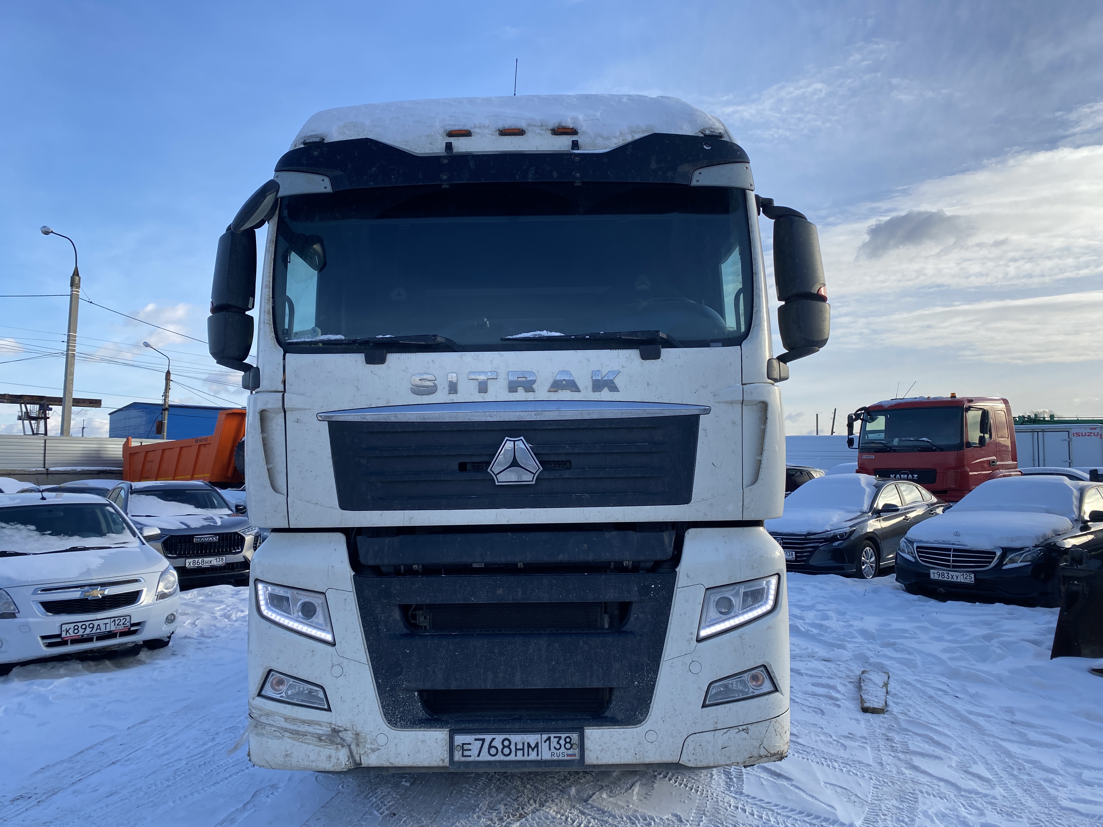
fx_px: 828
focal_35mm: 26
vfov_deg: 53.1
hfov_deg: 67.3
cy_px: 414
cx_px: 552
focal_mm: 4.25
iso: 32
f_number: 1.8
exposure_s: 1/1585
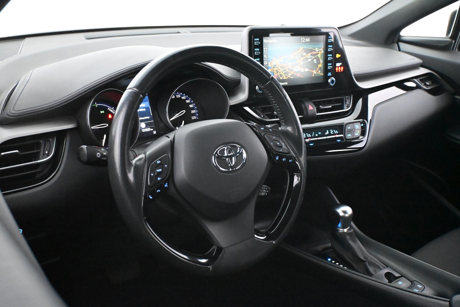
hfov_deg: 55.1
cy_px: 154
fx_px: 441
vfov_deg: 38.4
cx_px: 230
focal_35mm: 34
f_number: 4.2
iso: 12800
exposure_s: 1/60
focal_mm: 23
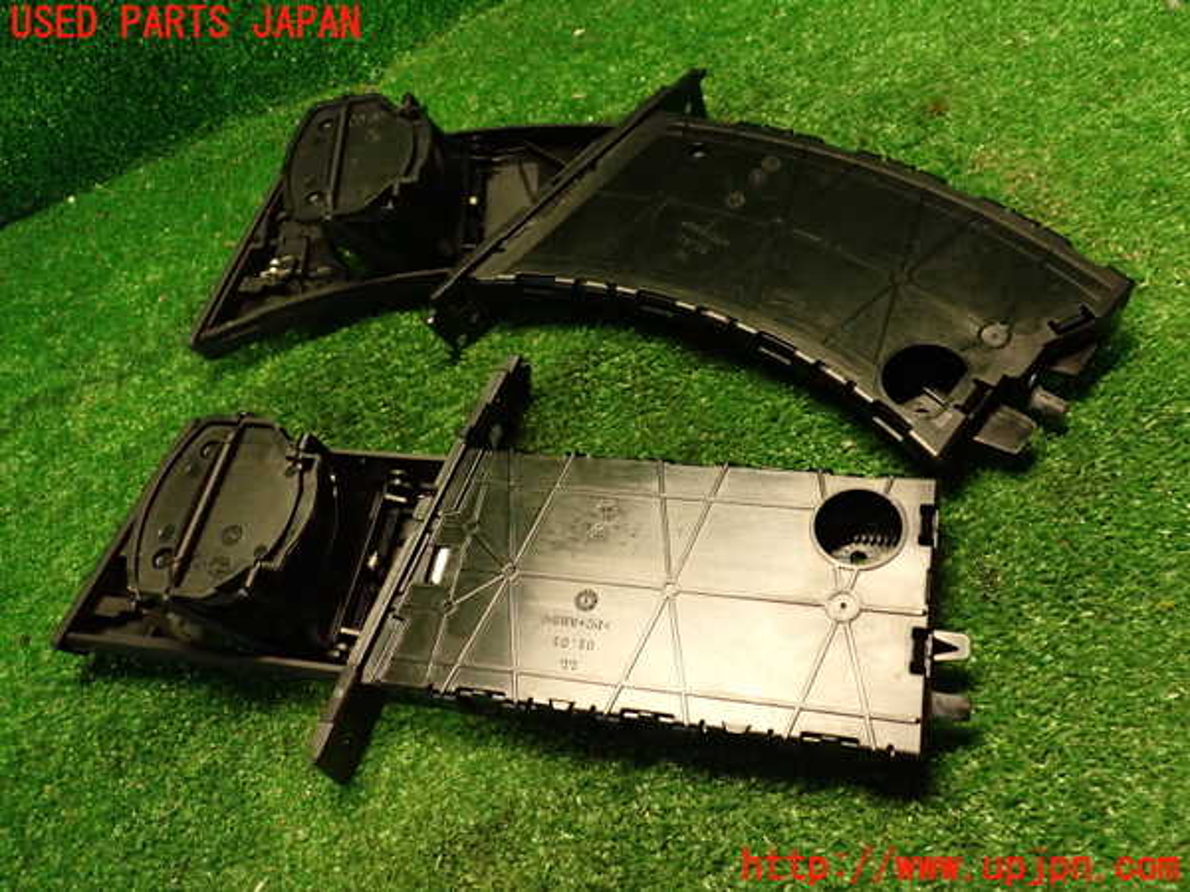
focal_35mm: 32
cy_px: 446
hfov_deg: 56.8
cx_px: 595
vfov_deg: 44.2
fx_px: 1100
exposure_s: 1/30
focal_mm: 5.79
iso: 500
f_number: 2.4
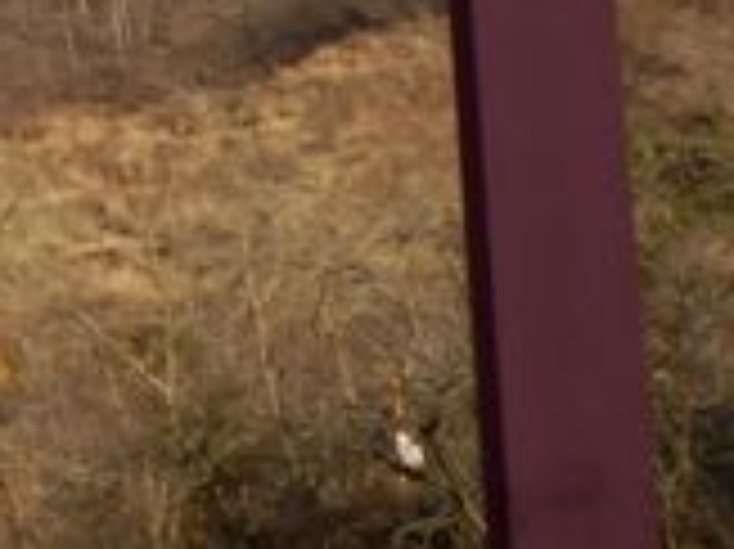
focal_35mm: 182
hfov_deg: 10.1
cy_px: -292
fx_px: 3856
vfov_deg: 8.0
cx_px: -729
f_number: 3.9
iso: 80
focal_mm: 6.6
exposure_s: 1/500
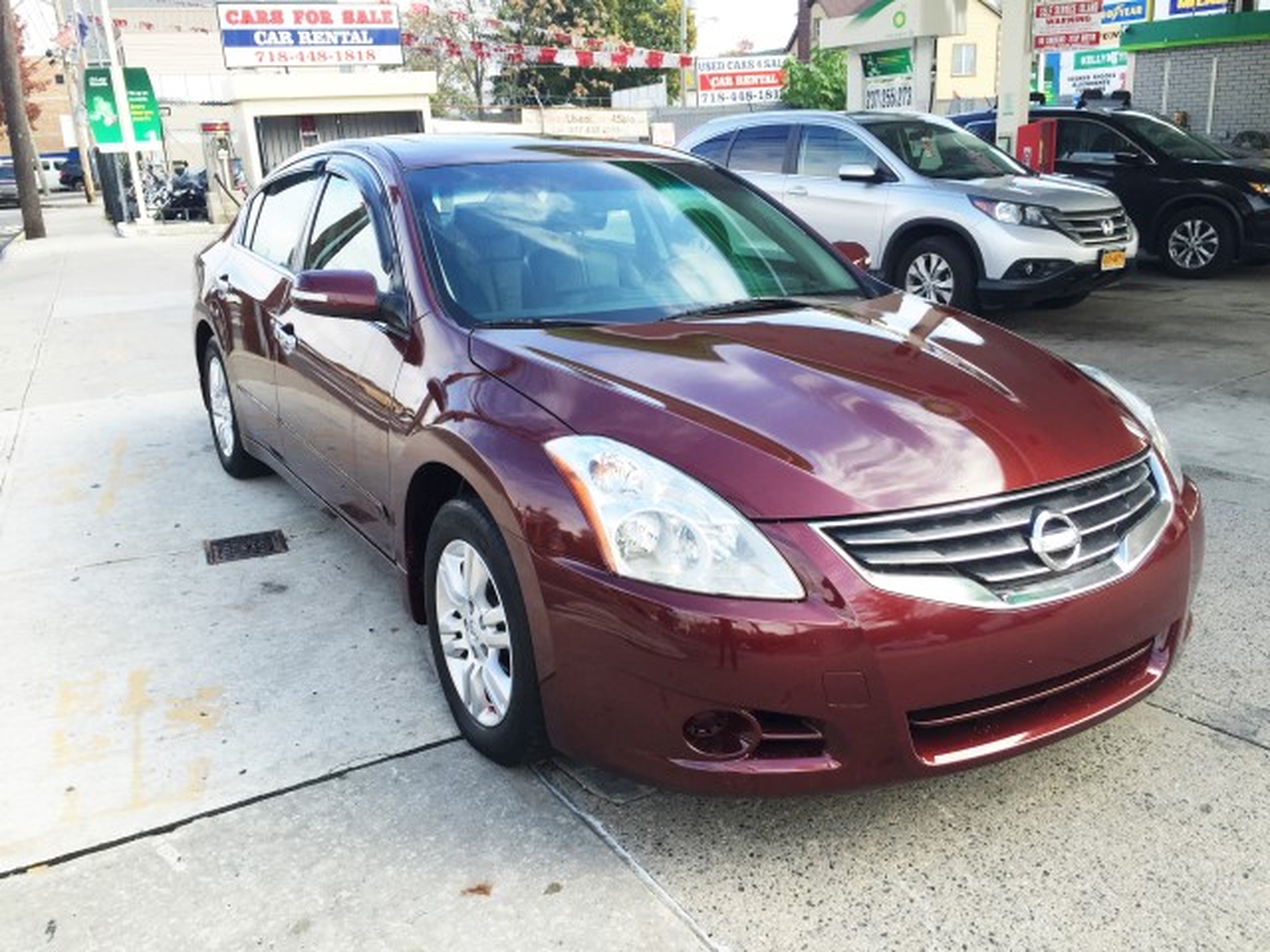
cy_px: 476
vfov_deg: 48.2
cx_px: 635
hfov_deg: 61.7
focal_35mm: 29
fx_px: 1064
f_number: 2.2
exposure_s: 1/494
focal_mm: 4.15
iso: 32
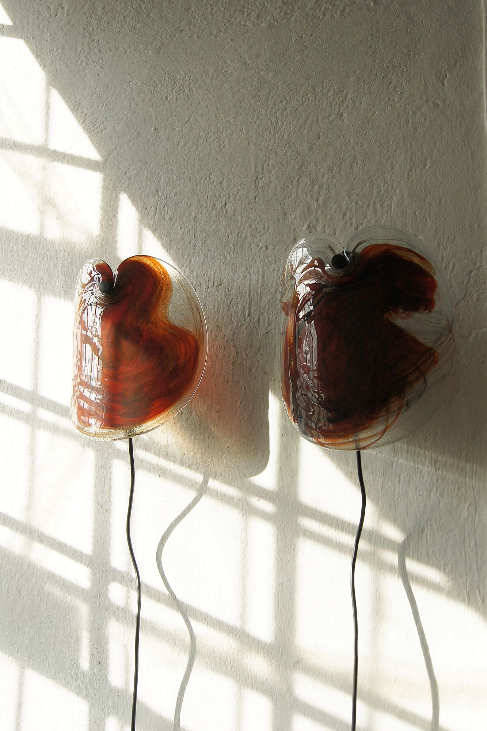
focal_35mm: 42
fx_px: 852
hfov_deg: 31.9
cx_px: 244
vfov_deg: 46.4
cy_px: 366
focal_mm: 28
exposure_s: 1/400
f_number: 5.6
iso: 400
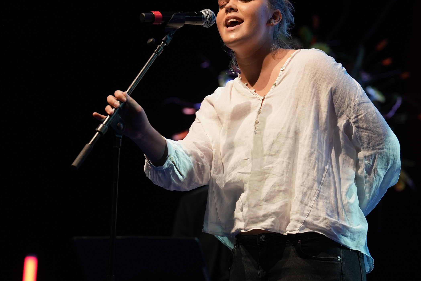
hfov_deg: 8.3
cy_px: 108
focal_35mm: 247
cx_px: 219
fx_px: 2890
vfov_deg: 5.6
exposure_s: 1/250
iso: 800
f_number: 4
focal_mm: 200
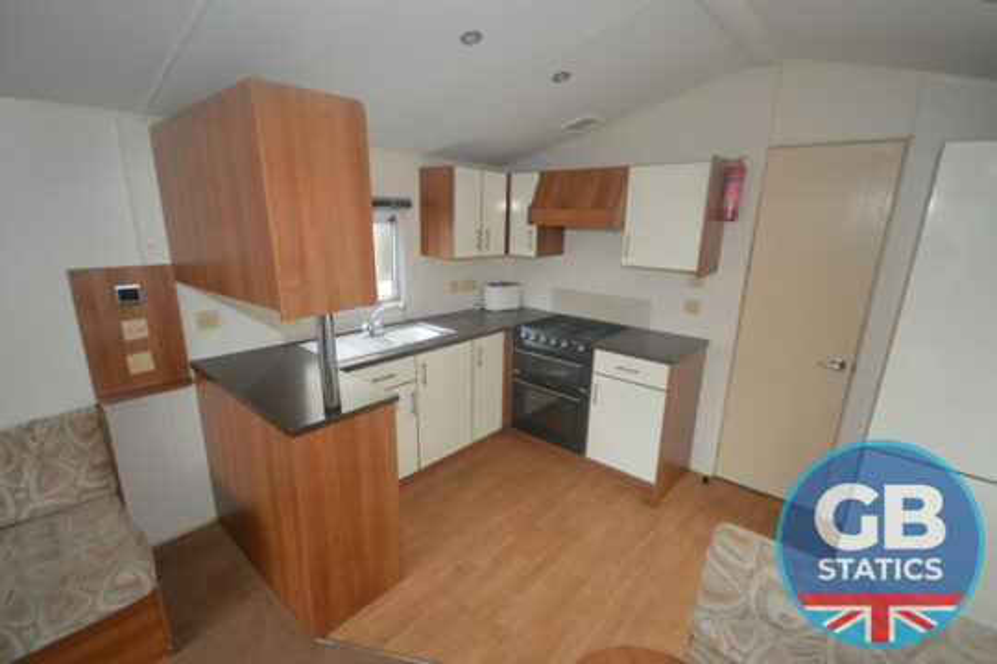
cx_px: 498
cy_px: 332
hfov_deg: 100.4
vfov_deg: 77.3
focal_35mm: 15
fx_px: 415
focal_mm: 10
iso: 500
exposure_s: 1/60
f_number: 4
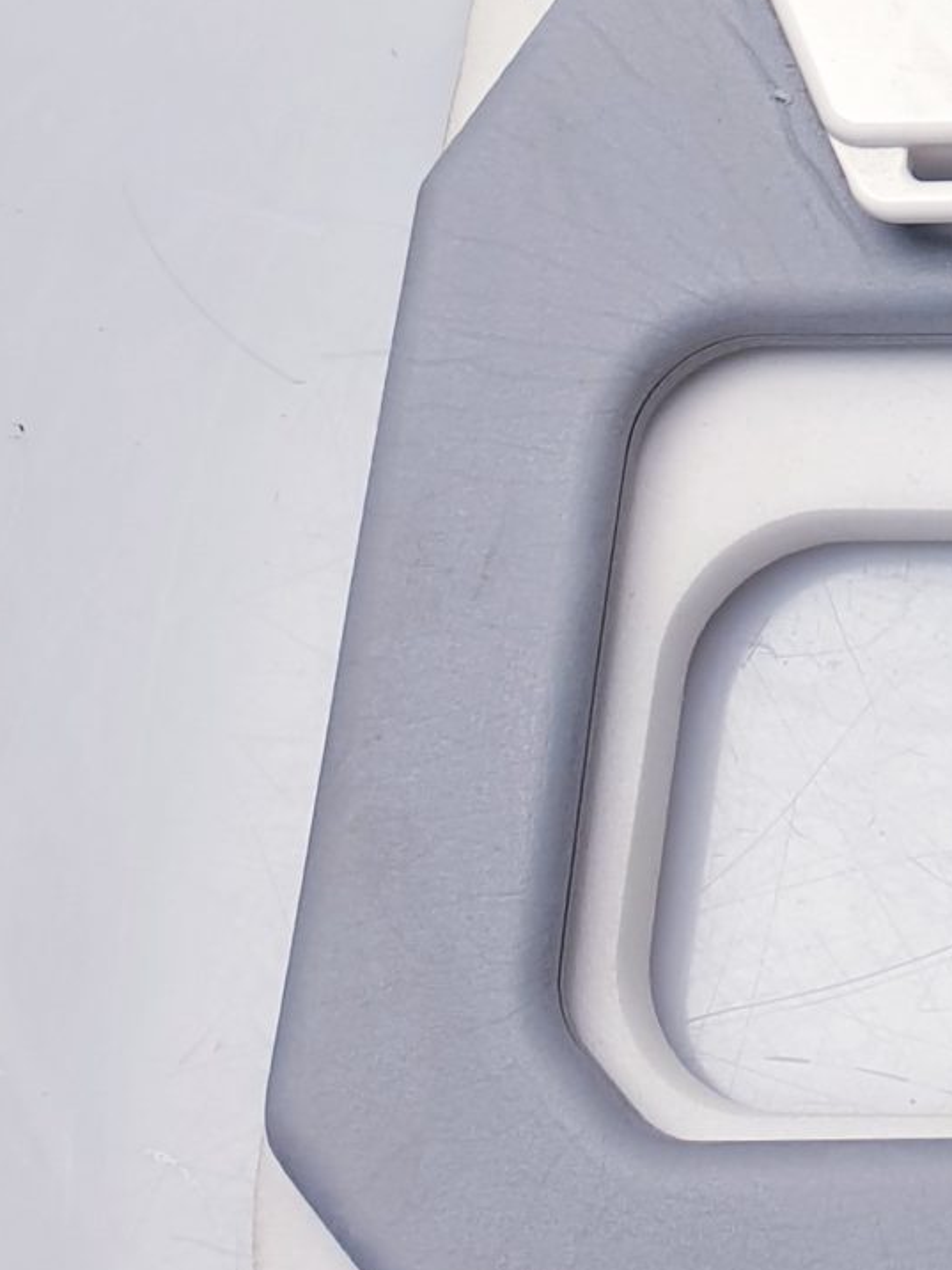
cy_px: -576
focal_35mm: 93
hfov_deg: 14.2
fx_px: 3410
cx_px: 1654
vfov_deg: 18.8
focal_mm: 4.3
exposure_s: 1/108
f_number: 2.4
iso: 50
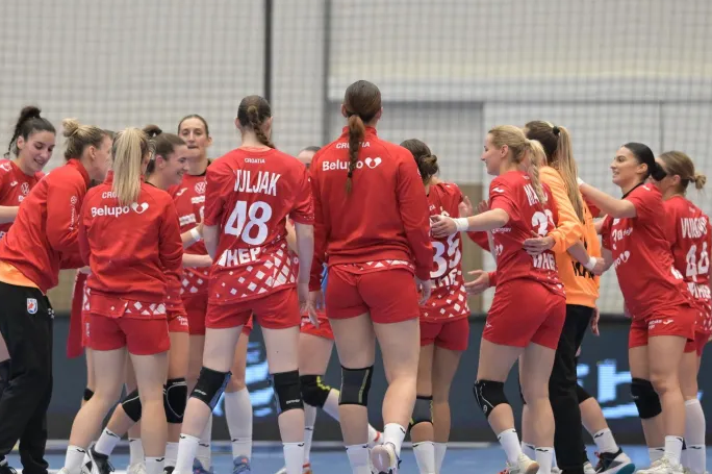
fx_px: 2964
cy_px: 255
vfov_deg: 9.1
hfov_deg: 13.7
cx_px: 329
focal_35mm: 150
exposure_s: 1/2500
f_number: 2
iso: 3200
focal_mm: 135
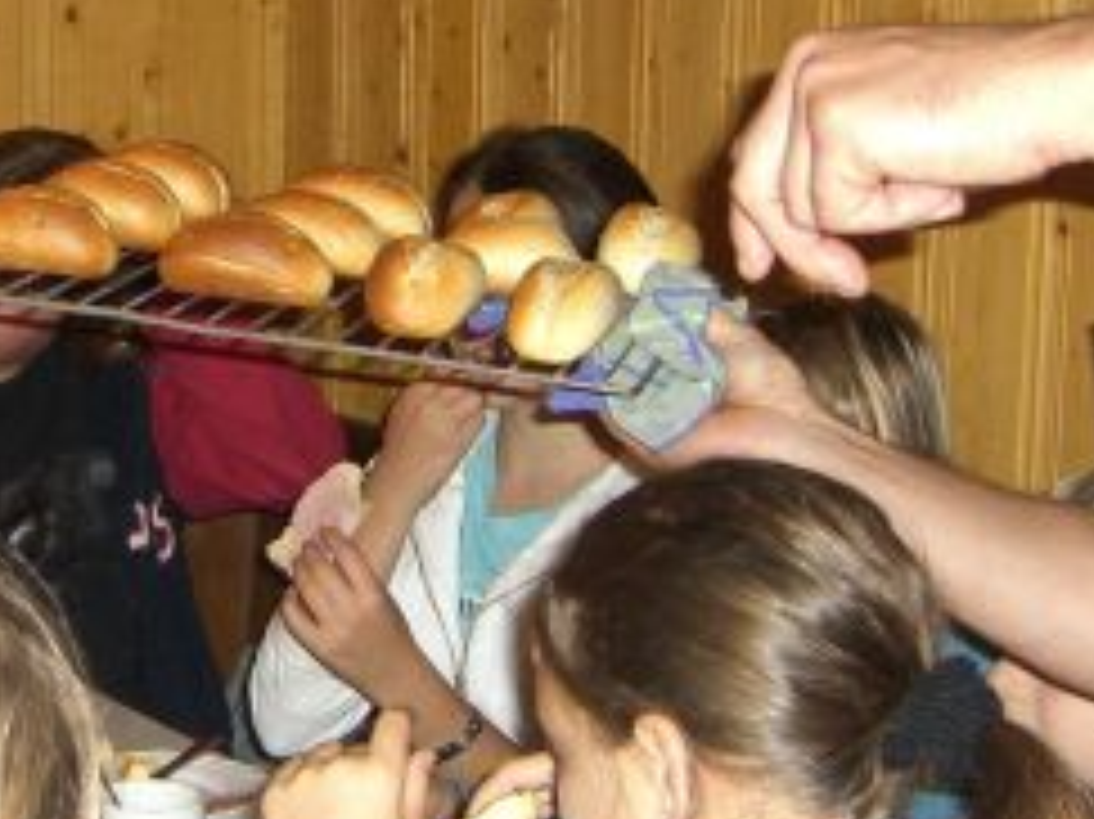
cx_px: 176
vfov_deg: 15.7
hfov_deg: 20.6
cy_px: 387
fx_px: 2969
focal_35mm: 94
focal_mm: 7.9
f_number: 2.8
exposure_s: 1/60
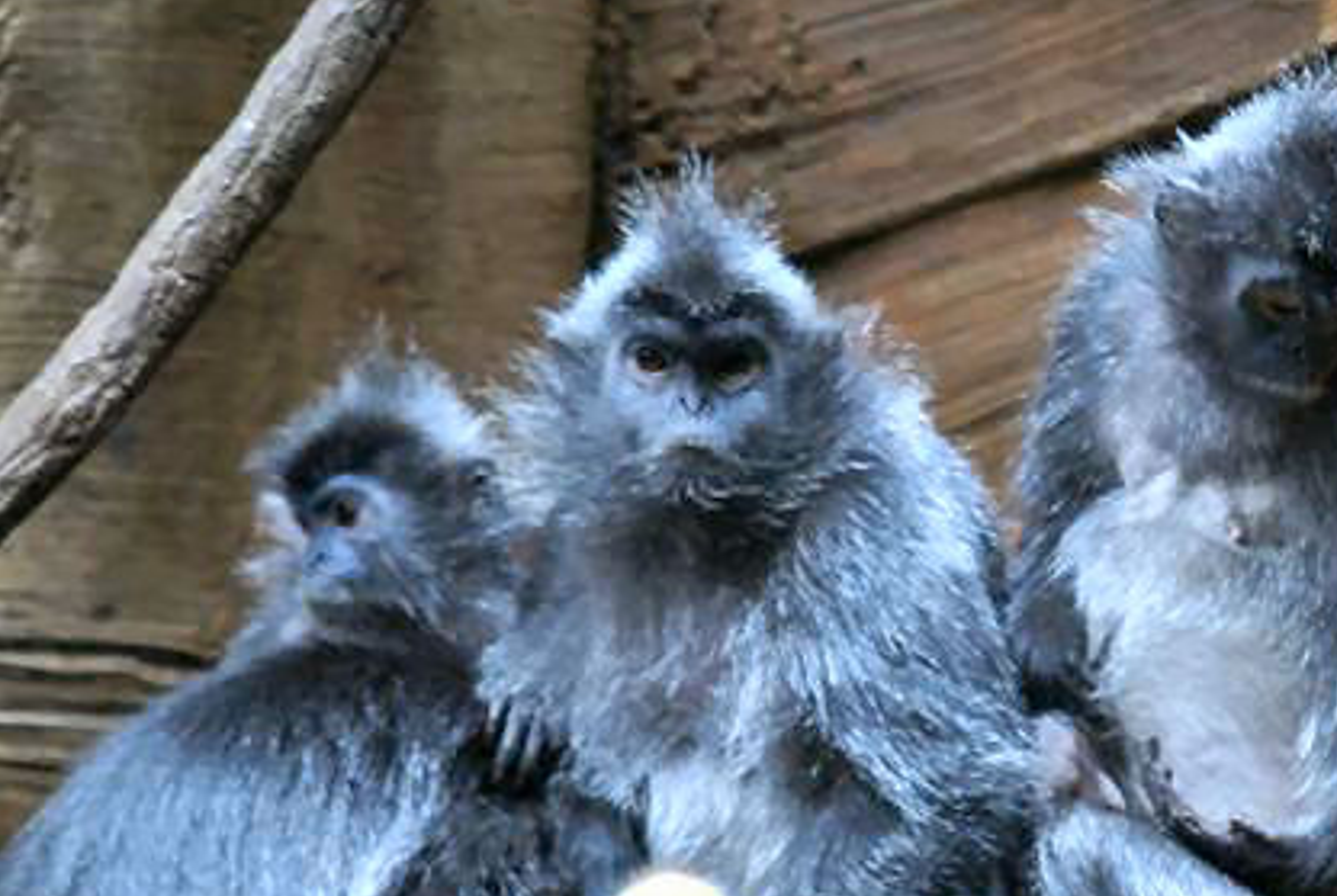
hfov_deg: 4.8
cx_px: 1022
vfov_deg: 3.2
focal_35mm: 433
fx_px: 16110
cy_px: 771
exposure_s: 1/80
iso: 400
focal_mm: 150
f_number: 2.8
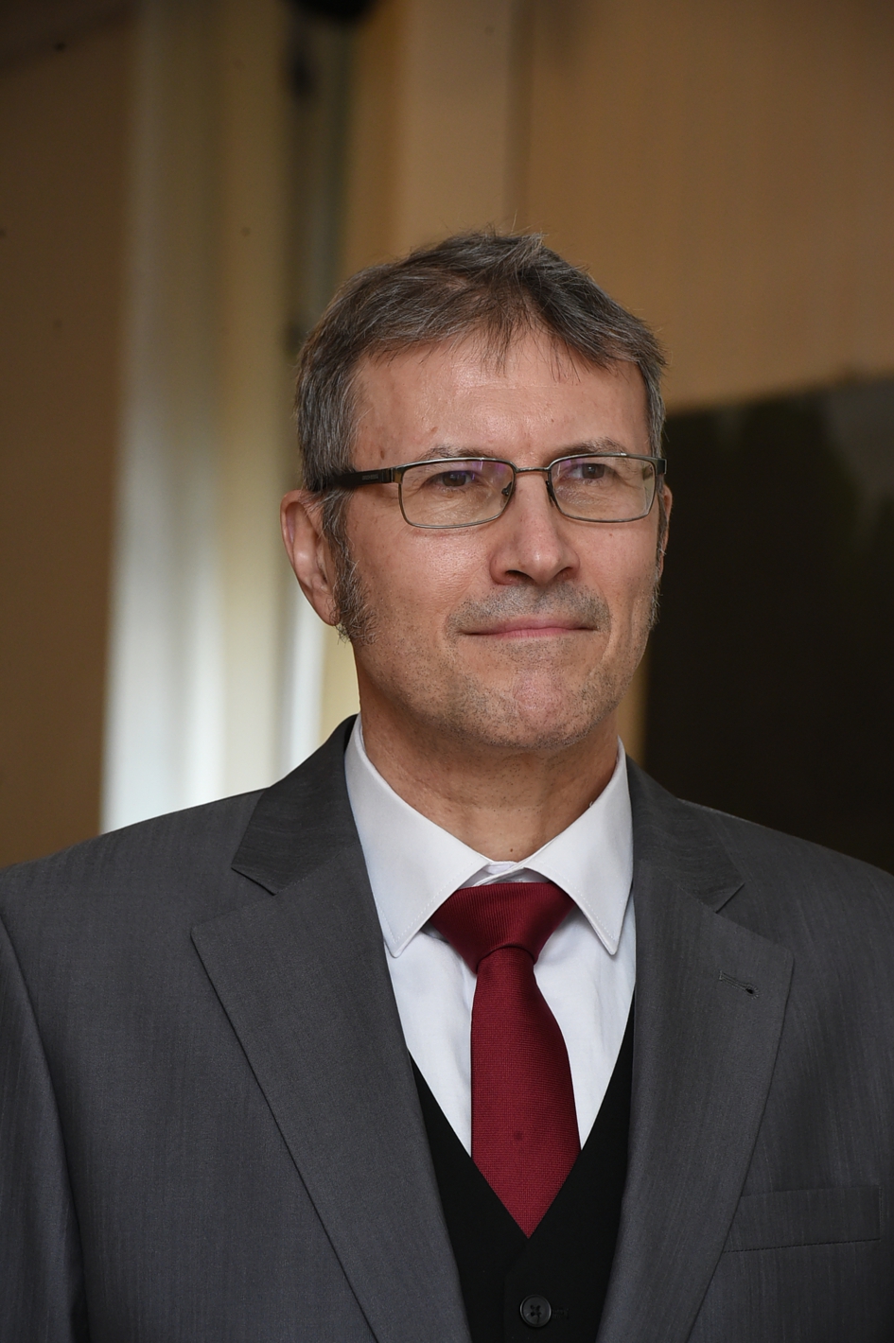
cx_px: 447
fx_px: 7459
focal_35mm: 200
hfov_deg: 6.9
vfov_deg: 10.3
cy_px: 672
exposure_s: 1/60
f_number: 10
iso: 4000
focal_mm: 200
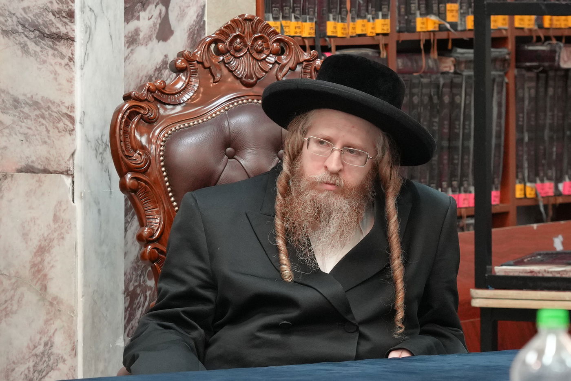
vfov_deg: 8.7
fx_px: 2490
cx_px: 286
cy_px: 190
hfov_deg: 13.1
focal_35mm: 157
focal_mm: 105
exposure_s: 1/160
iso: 2000
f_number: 4
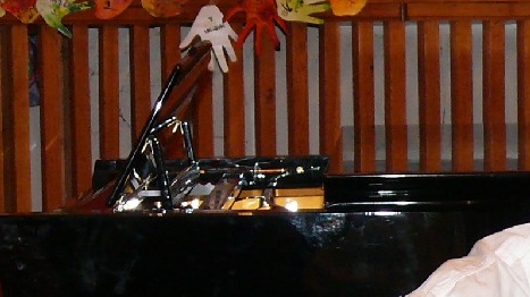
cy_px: 235
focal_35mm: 227
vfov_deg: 5.3
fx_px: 3188
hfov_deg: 9.5
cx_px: 483
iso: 200
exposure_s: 1/30
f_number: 3.2
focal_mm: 11.9
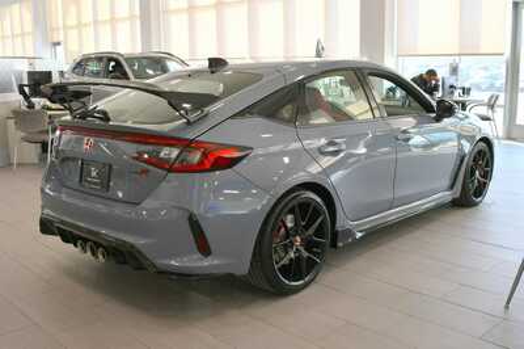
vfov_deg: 39.9
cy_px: 174
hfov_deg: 57.3
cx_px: 262
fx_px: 480
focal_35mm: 33
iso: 400
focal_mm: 22
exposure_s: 1/250
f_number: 5
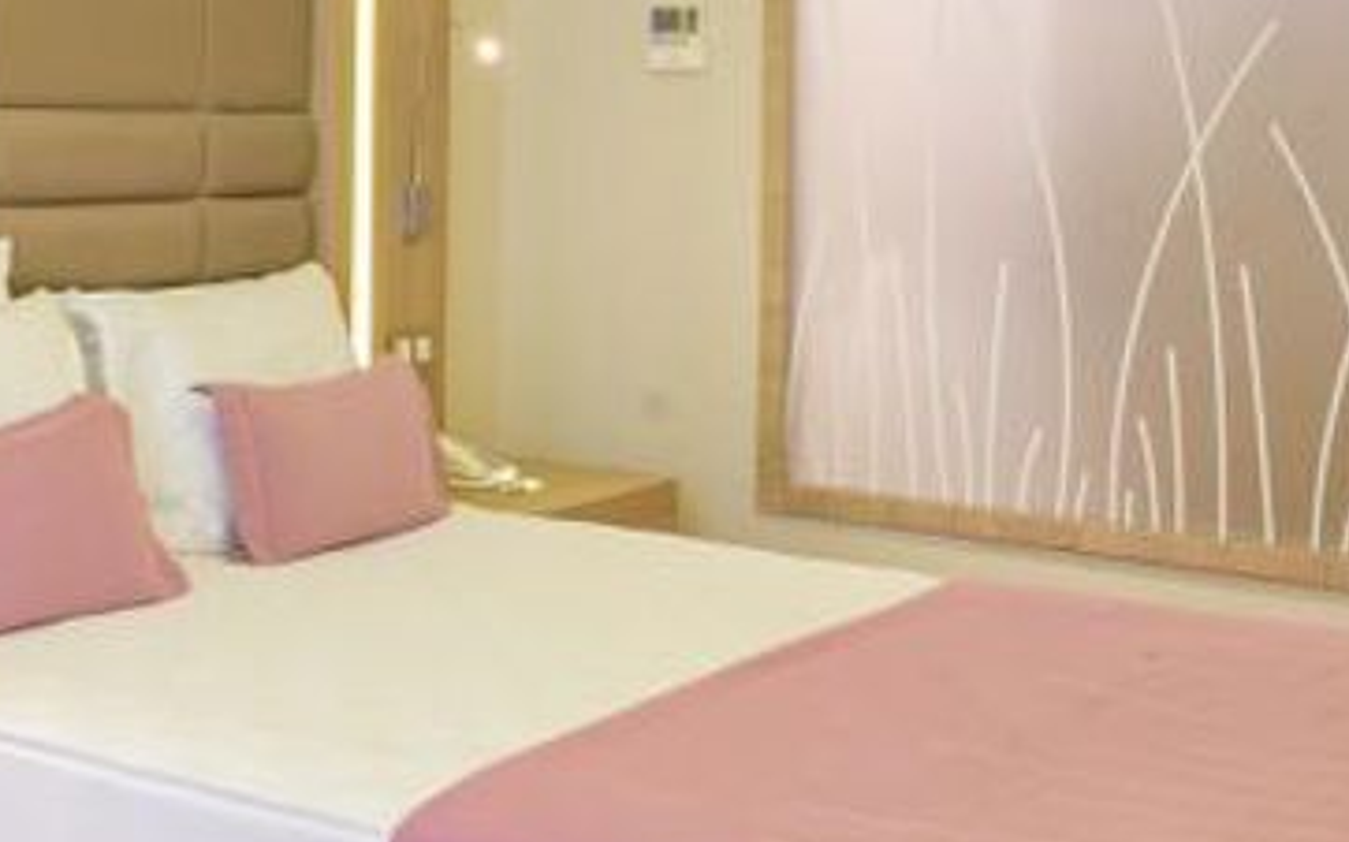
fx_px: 2315
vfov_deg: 20.0
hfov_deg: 30.3
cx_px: 13
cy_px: 15
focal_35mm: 63
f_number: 16
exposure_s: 1
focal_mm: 14
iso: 1250
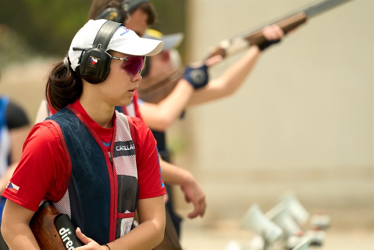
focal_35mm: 576
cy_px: 125
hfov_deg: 3.6
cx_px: 187
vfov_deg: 2.4
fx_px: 5986
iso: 320
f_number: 8
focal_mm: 576
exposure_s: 1/640
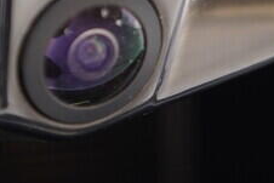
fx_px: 1241
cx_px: 75
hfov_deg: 12.6
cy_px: 62
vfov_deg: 8.4
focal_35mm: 163
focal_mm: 24
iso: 320
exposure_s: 1/40
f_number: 2.8
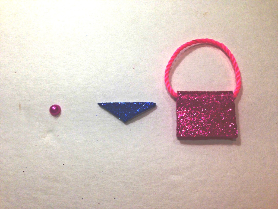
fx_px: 265
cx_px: 139
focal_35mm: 33
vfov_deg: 42.9
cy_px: 104
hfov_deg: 55.4
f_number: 2.4
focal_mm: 4.12
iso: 50
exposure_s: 1/30
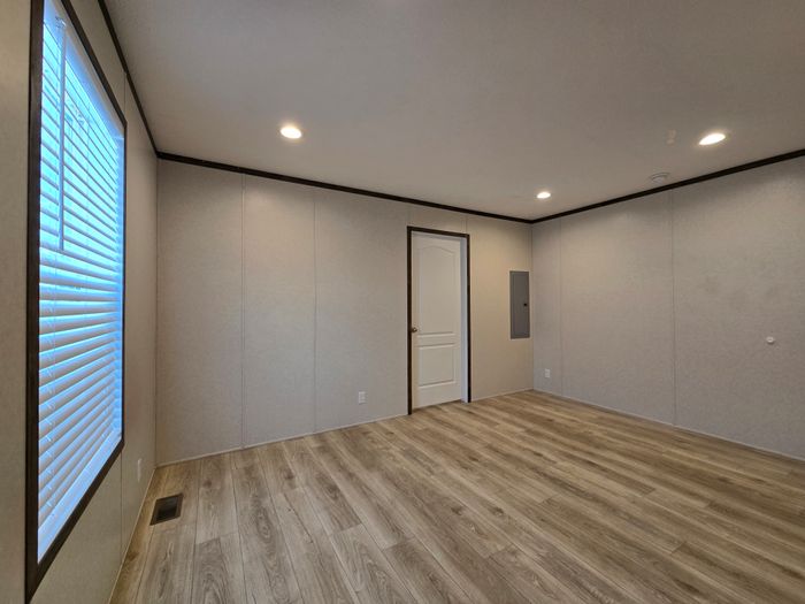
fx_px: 302
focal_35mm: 13
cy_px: 302
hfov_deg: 106.2
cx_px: 402
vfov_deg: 89.9
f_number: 2.2
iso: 50
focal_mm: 2.2
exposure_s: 1/60
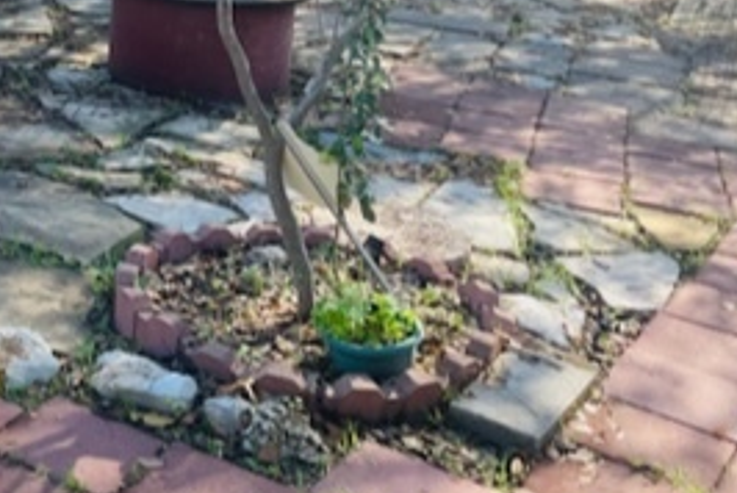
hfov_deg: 27.8
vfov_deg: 19.8
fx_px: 1332
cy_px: -89
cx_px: -103
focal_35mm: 65
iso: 32
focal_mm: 4.2
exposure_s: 1/812
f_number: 1.6
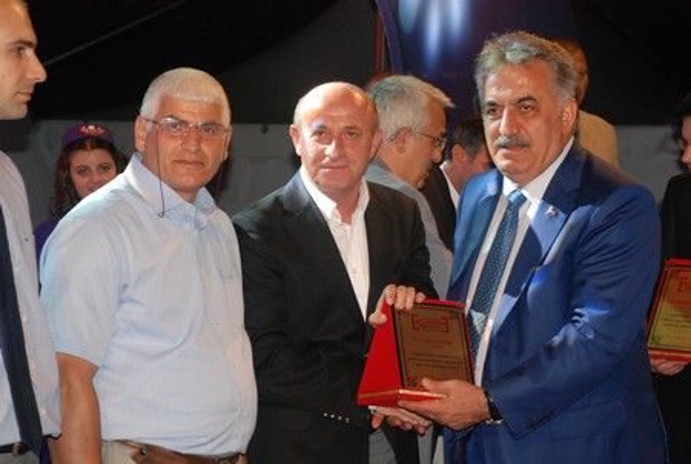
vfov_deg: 13.9
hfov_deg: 20.6
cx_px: 346
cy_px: 232
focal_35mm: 99
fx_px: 1904
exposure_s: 1/125
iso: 800
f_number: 5.3
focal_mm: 66
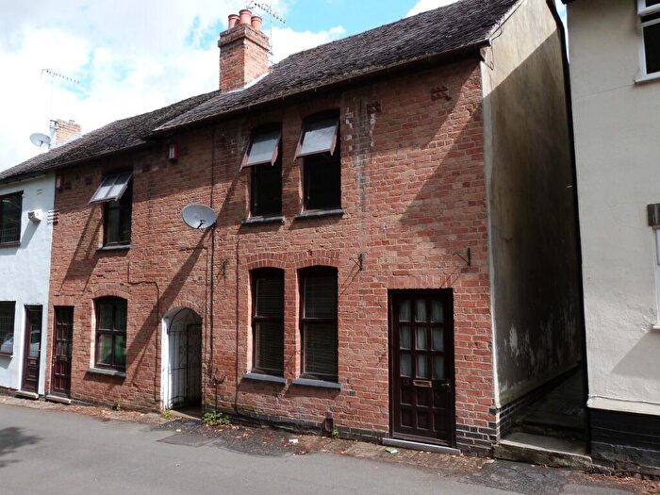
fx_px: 477
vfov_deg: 54.9
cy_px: 248
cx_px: 330
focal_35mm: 25
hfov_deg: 69.4
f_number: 4.5
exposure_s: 1/200
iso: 100
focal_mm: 4.5
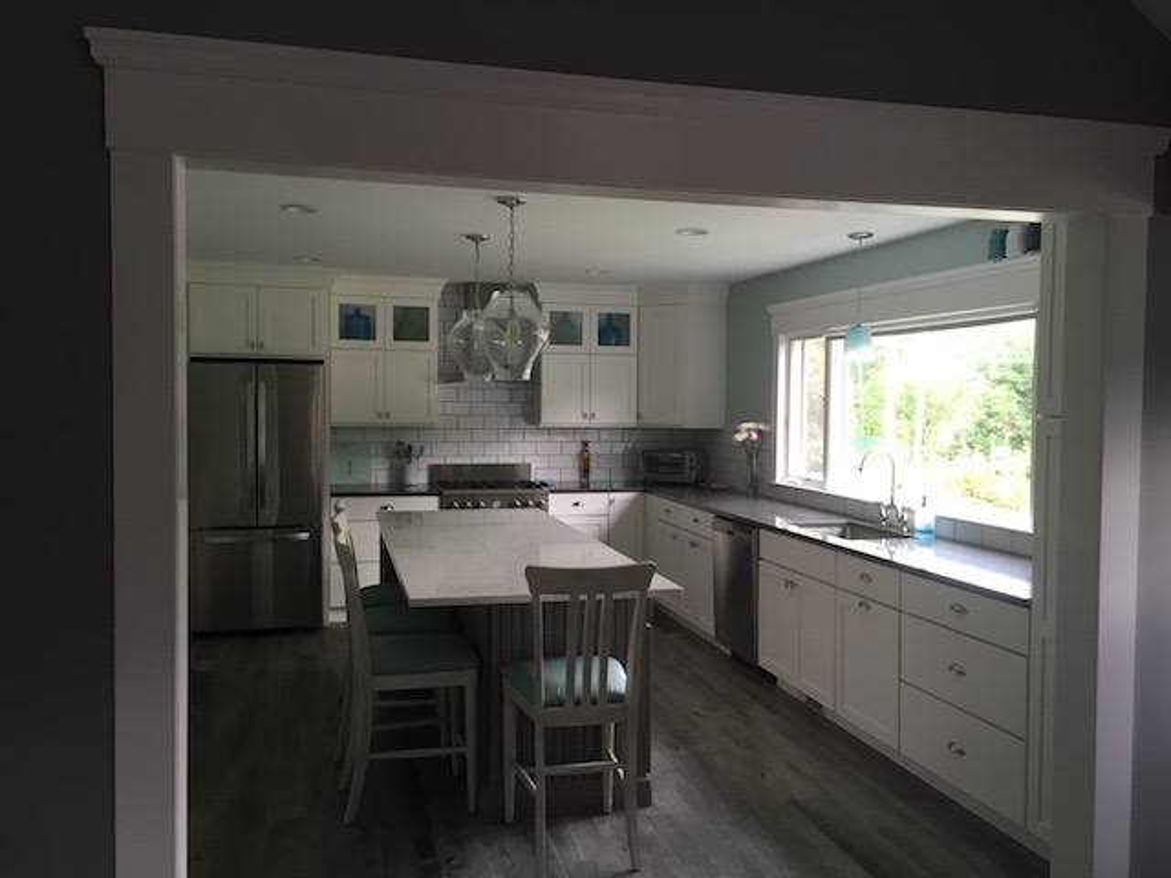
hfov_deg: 61.7
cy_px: 439
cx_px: 586
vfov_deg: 48.2
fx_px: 981
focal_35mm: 29
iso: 64
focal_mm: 4.15
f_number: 2.2
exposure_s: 1/30
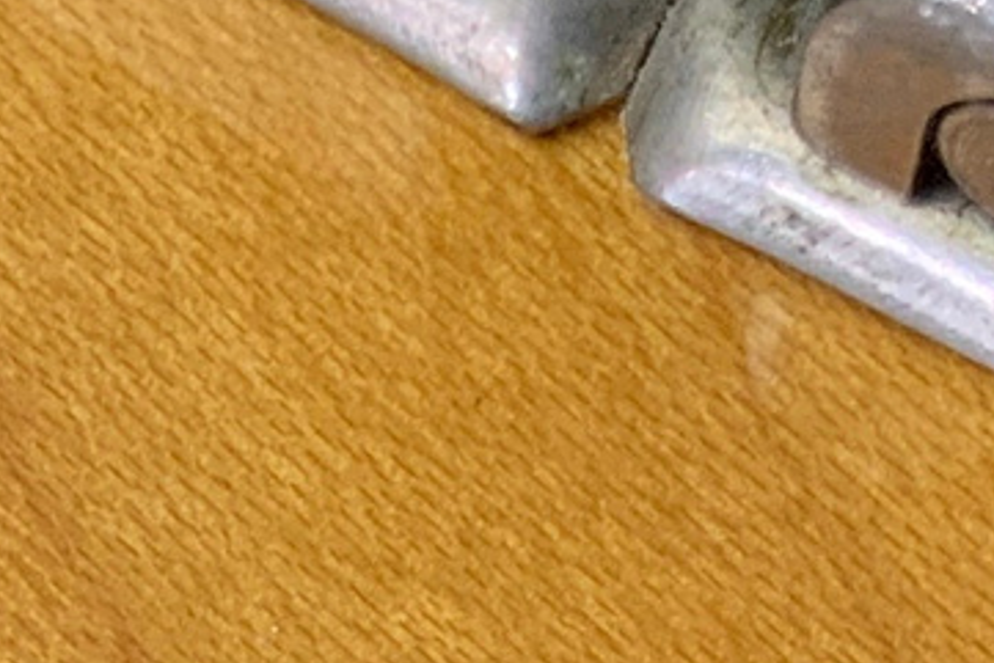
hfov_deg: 9.6
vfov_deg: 5.9
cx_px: 242
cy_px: 2041
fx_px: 5911
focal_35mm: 214
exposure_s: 1/100
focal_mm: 3
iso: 64
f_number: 1.8
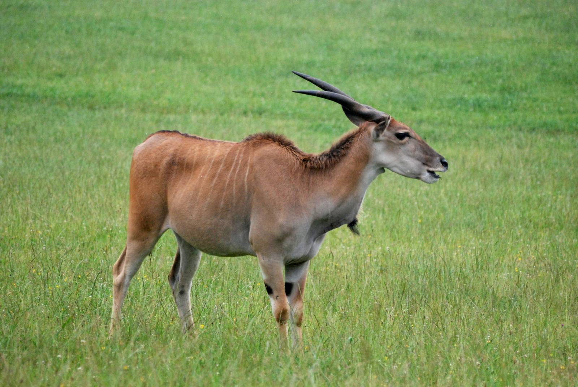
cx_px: 289
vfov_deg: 6.1
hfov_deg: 9.1
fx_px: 3617
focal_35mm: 225
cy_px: 194
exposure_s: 1/1600
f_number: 5
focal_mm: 150
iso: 1600
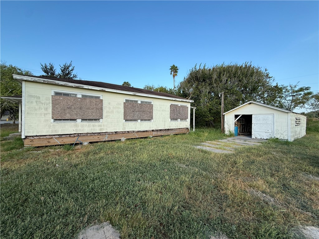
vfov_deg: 85.7
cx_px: 160
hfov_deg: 102.1
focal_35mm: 14
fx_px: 129
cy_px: 120
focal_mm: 2.22
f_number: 2.2
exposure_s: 1/631
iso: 50
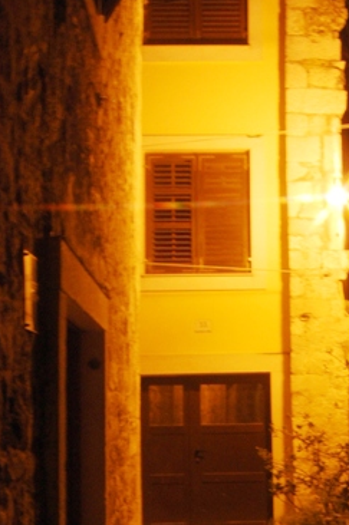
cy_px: 400
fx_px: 860
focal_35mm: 59
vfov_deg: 33.2
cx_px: 356
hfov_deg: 22.0
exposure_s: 1/8
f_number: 3.5
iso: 400
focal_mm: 18
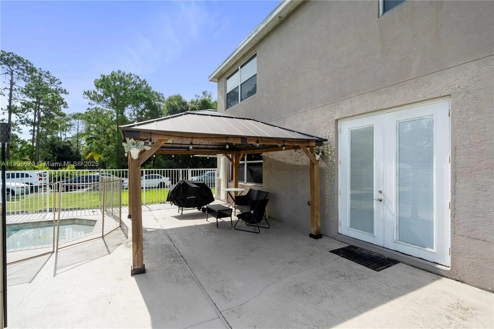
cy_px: 164
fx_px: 219
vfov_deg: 73.7
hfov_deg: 96.7
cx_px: 247
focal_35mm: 16
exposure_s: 1/400
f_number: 10
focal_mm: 16
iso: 400
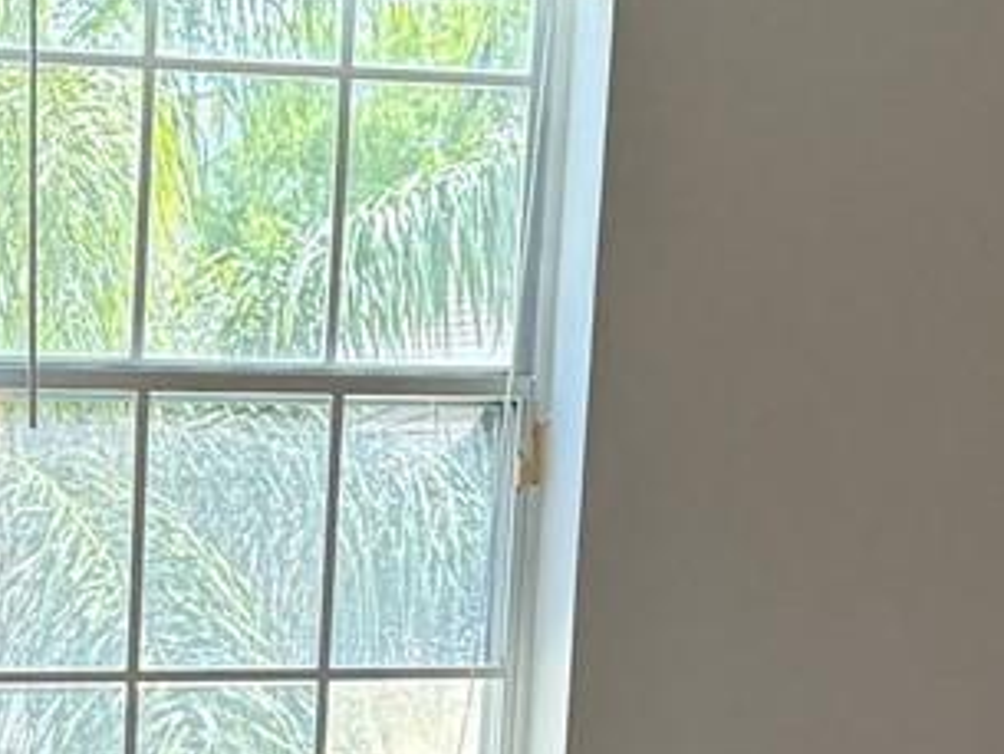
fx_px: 3656
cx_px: -277
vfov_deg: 11.4
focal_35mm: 126
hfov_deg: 15.0
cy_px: 1060
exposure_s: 1/178
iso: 160
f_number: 1.78
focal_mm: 6.76
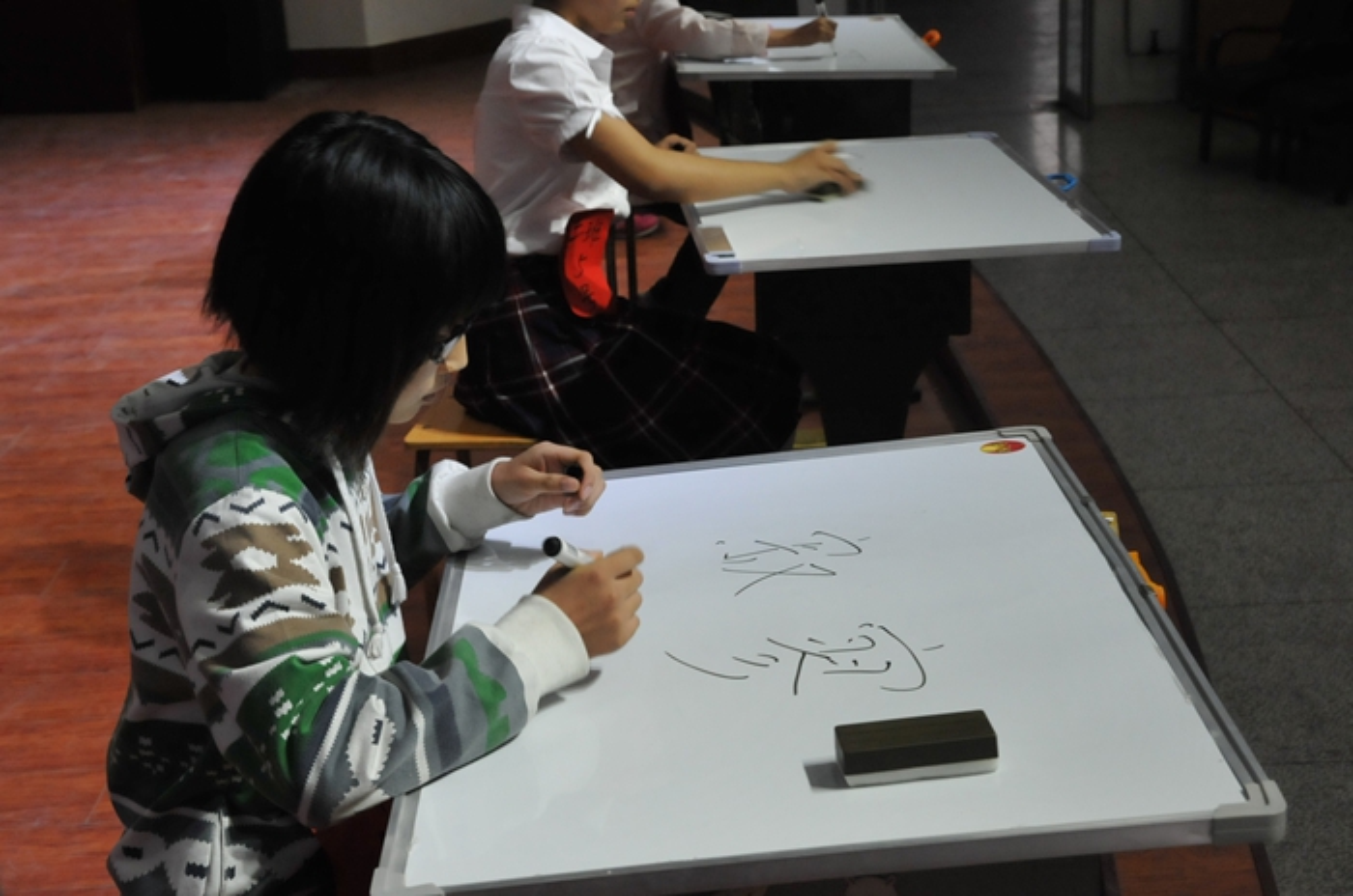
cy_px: 448
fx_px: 2251
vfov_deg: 22.5
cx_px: 676
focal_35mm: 60
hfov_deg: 33.5
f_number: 8
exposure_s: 1/40
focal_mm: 40
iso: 1600
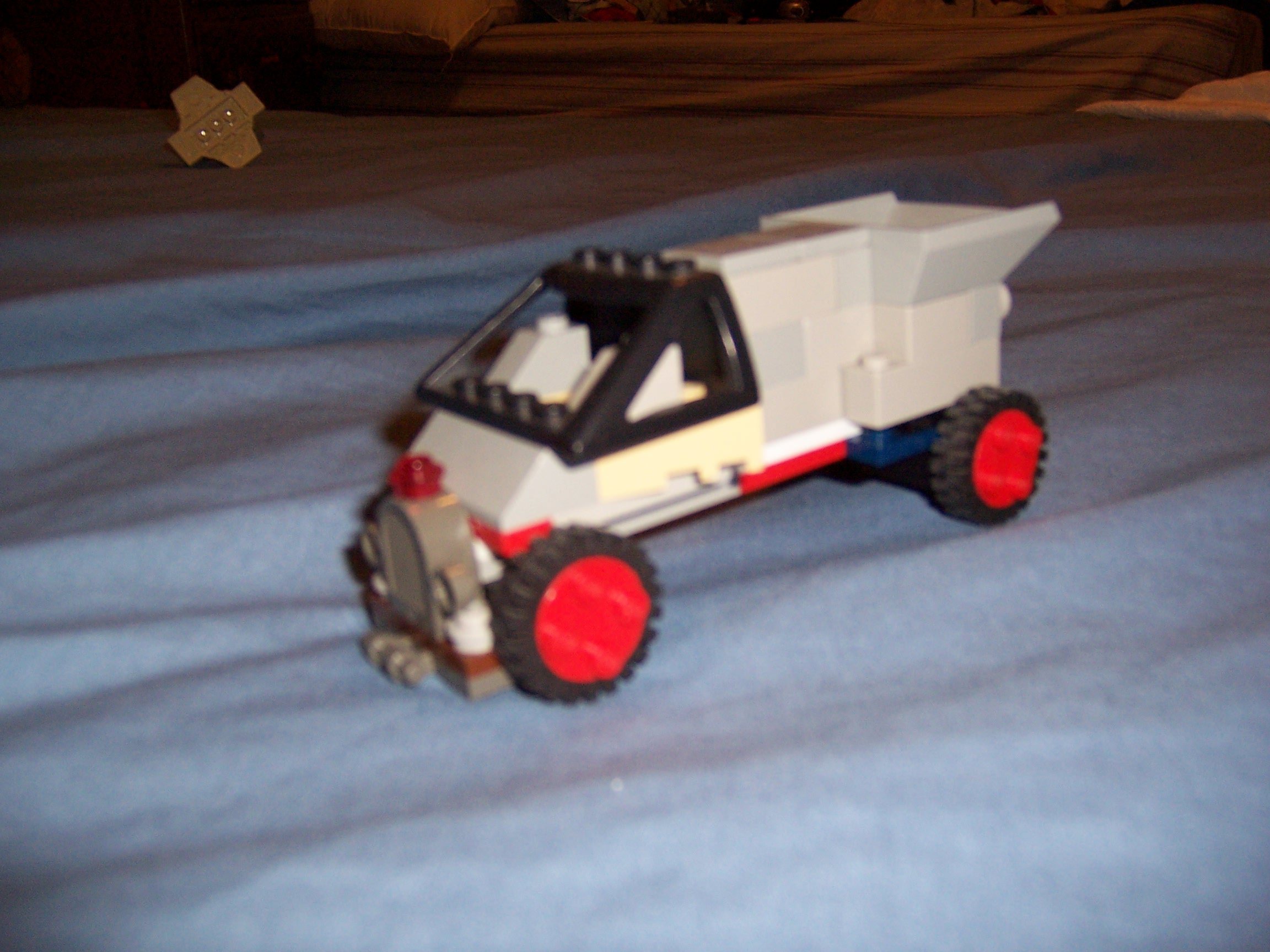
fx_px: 1211
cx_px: 635
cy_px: 476
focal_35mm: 33
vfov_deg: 42.9
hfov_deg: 55.4
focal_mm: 5.5
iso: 140
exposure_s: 1/60
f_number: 2.8
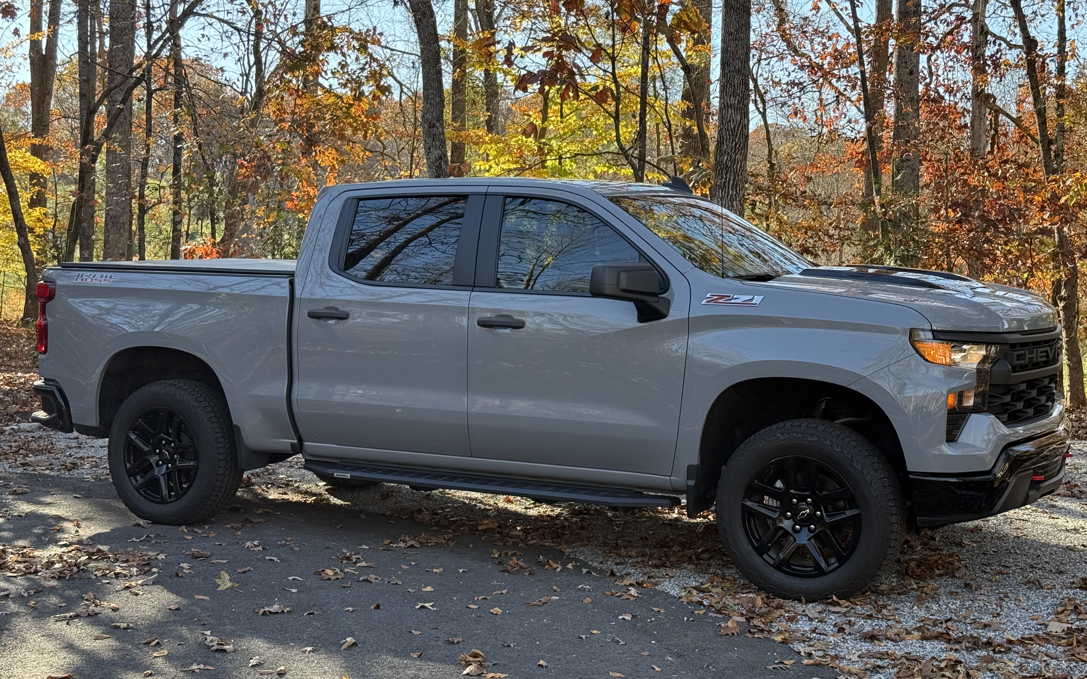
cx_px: 543
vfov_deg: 25.3
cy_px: 307
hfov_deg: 39.6
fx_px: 1511
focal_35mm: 51
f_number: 1.78
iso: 80
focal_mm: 6.76
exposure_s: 1/699
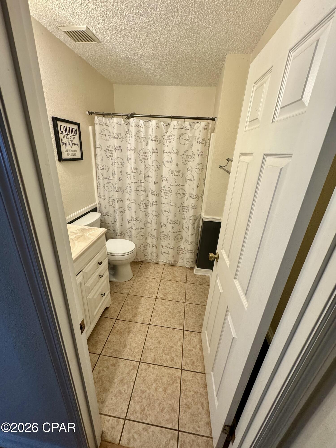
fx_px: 181
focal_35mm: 14
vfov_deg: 102.1
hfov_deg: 85.7
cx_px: 168
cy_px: 224
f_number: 2.2
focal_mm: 2.22
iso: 250
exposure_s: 1/120
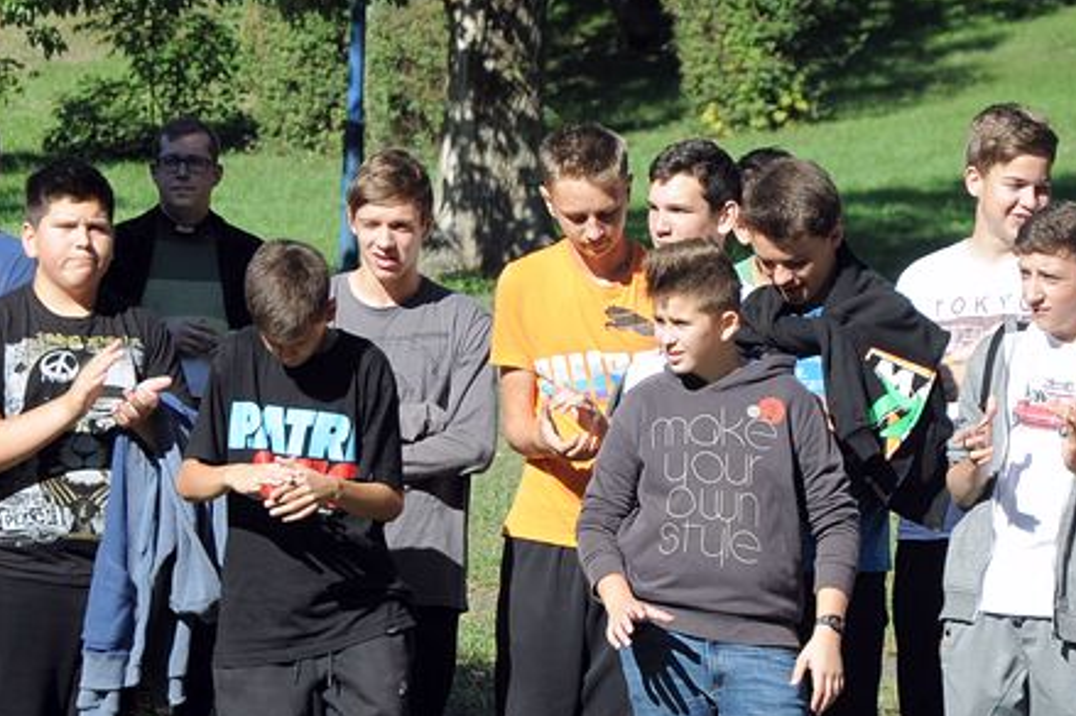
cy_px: 479
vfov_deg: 4.5
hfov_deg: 6.8
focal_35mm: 305
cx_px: 466
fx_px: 9108
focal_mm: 105
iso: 400
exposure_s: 1/800
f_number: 7.1
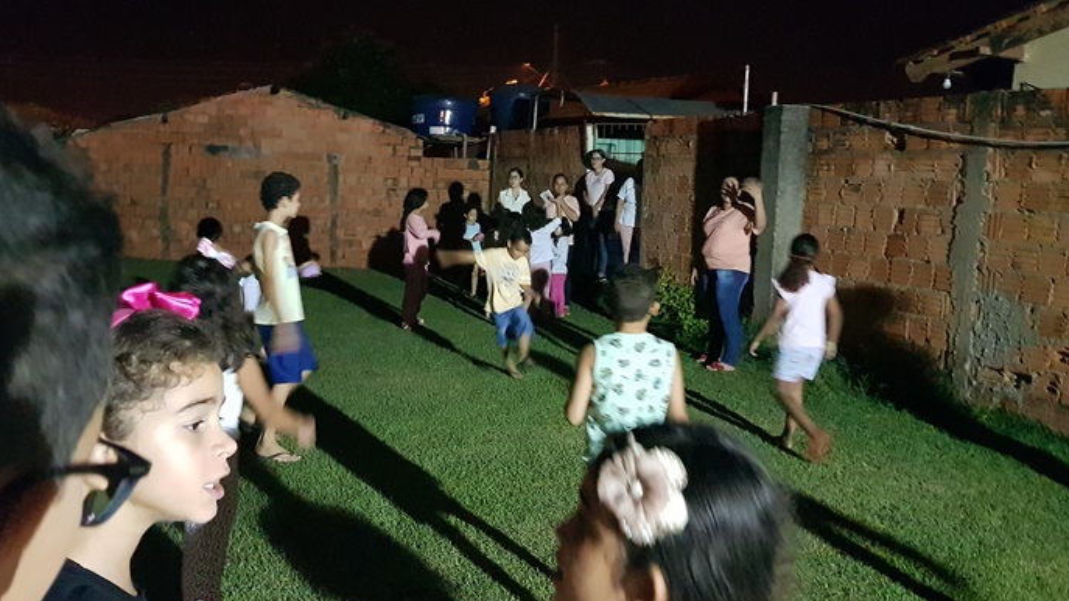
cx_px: 521
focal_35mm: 33
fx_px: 935
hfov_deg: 59.5
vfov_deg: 35.6
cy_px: 305
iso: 1000
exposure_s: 1/20
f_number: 1.7
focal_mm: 4.2
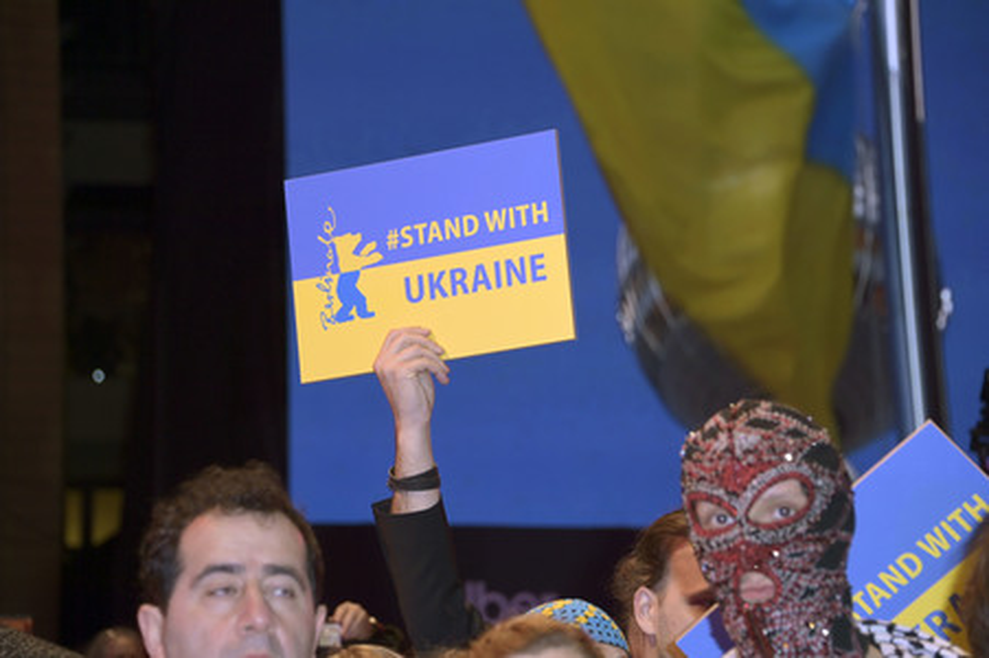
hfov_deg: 17.7
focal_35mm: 116
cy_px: 329
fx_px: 3184
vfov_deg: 11.8
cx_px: 494
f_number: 5.6
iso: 1250
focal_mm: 116
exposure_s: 1/250
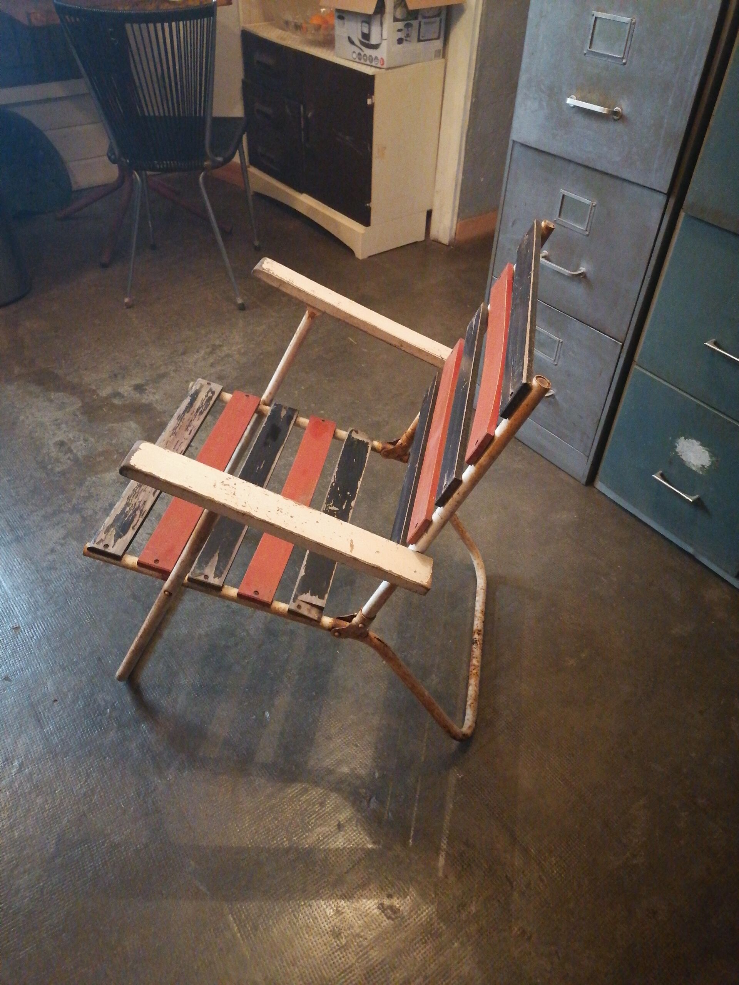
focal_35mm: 27
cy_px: 492
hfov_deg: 51.4
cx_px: 370
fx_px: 769
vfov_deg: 65.3
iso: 1480
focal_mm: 5.3
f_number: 1.8
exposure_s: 1/25
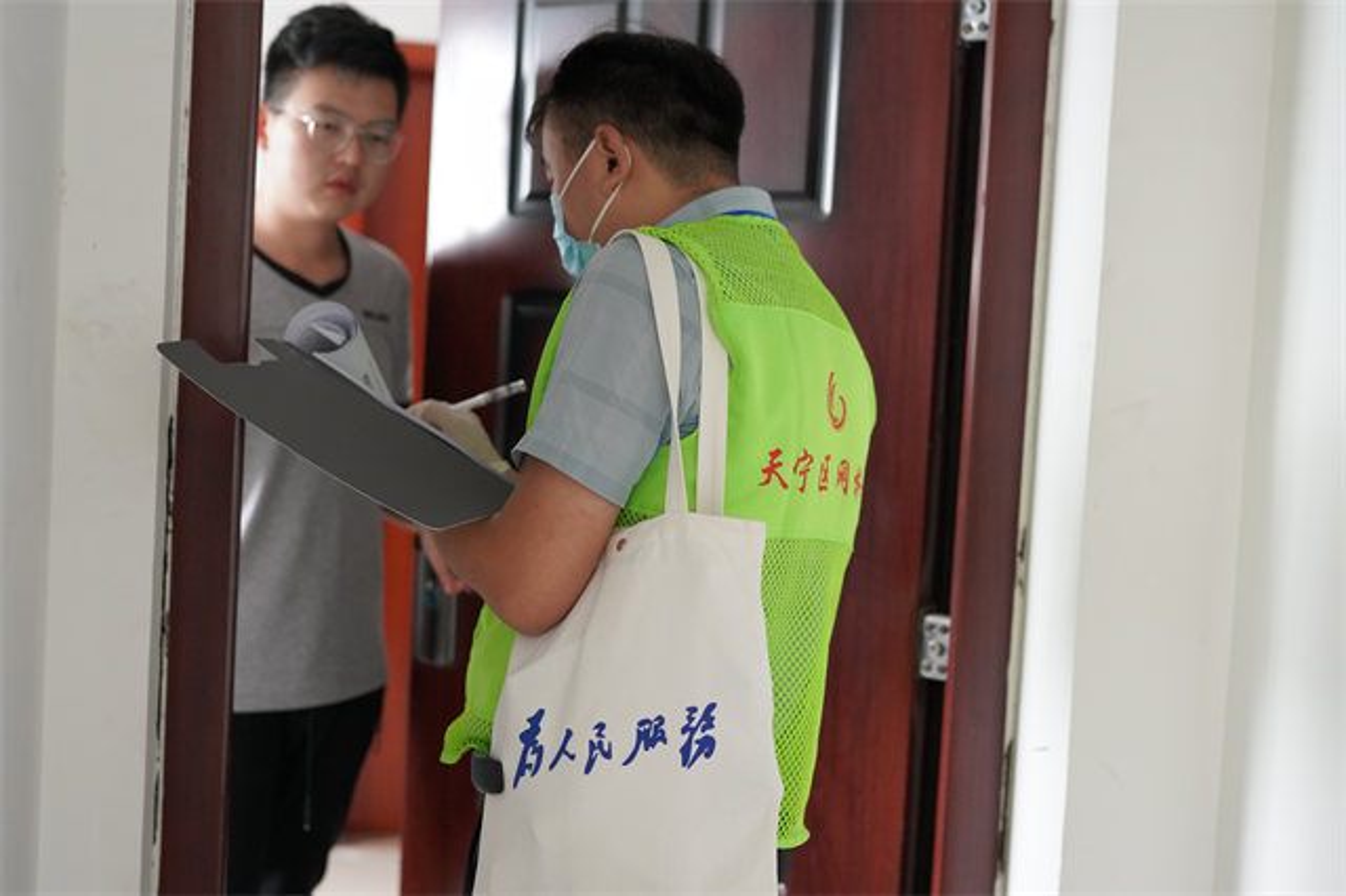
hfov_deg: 39.6
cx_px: 673
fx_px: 1868
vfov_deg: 27.0
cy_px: 448
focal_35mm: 50
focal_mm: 50
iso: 5000
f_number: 2.8
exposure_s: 1/250
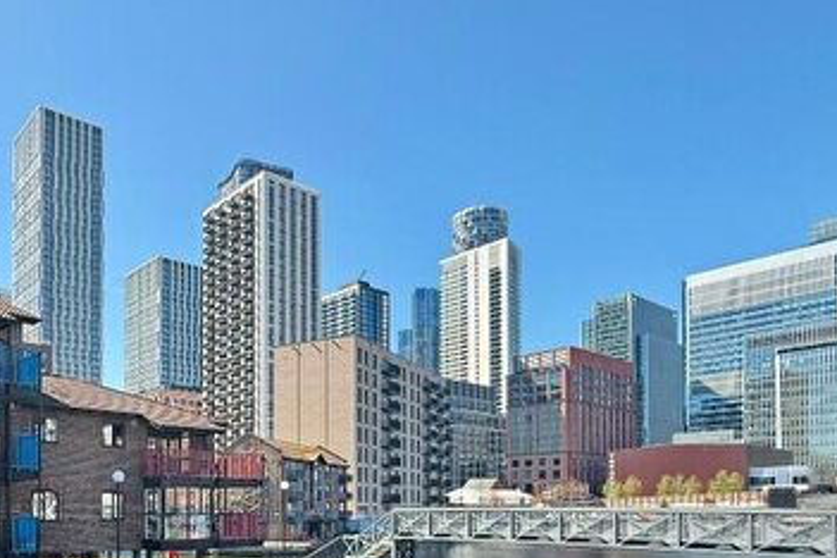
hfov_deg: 61.1
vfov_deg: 41.8
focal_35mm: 29
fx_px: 674
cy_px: 490
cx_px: 241
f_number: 2.2
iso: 64
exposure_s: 1/751
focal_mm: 2.22
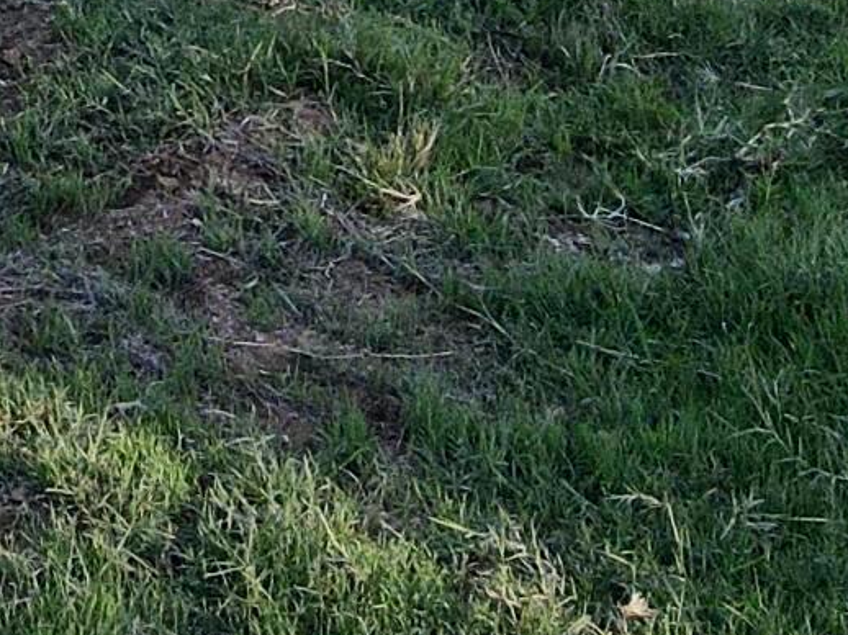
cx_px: -689
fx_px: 3404
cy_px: -1165
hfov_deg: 12.9
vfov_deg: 9.0
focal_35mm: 139
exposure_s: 1/160
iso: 100
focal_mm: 4.5
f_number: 2.8
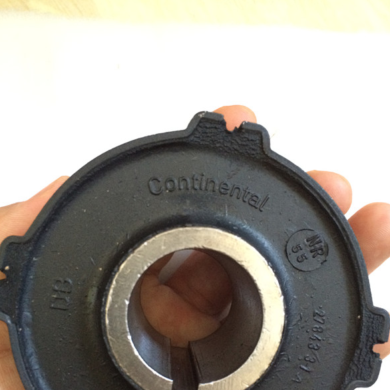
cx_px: 197
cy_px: 266
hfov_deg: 47.2
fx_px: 446
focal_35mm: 35
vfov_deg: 46.3
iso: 320
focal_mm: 4.15
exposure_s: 1/20
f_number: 2.2
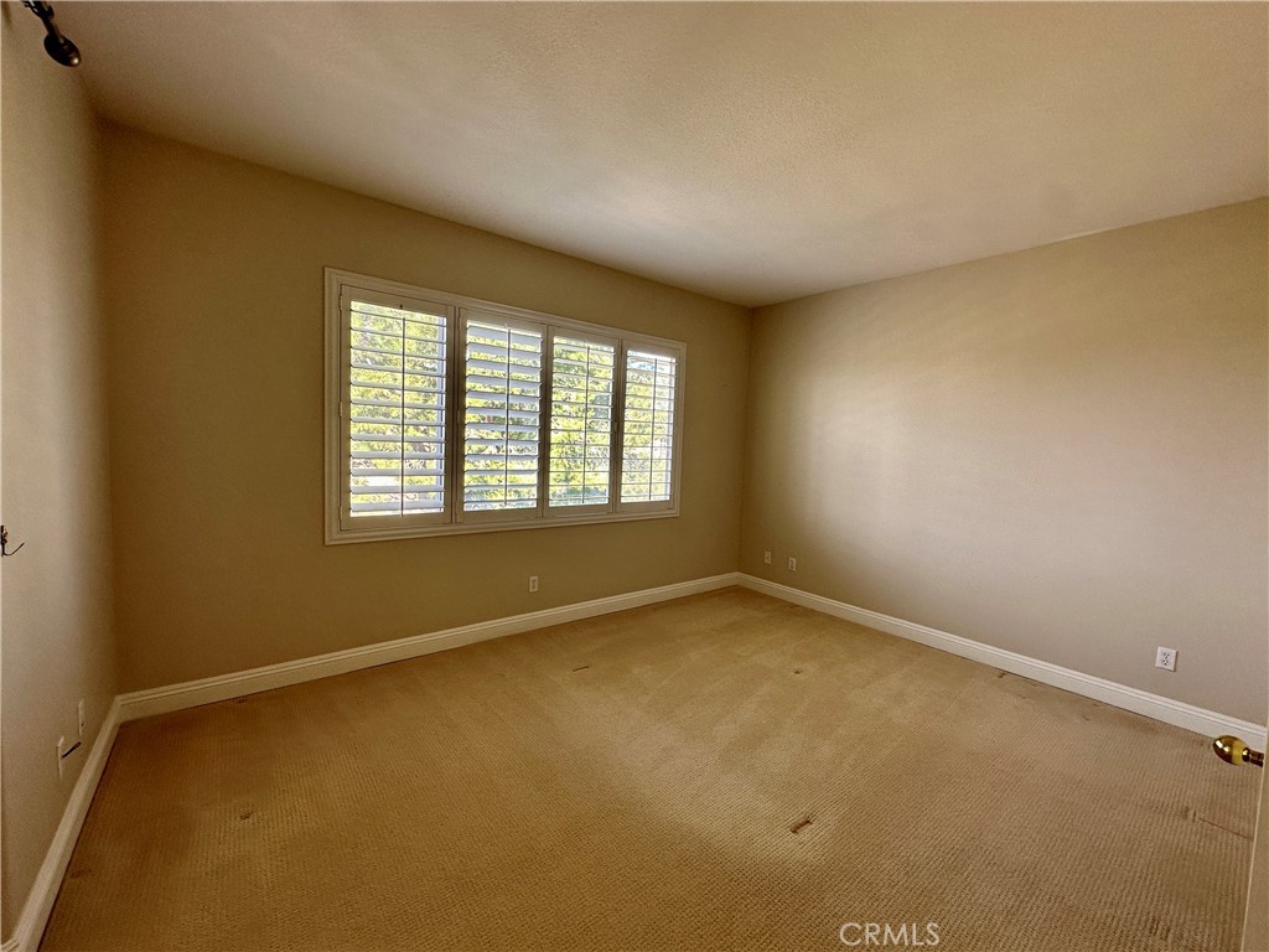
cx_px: 634
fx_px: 513
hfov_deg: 102.1
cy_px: 476
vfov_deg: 85.7
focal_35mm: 14
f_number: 2.2
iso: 80
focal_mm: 2.22
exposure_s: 1/99
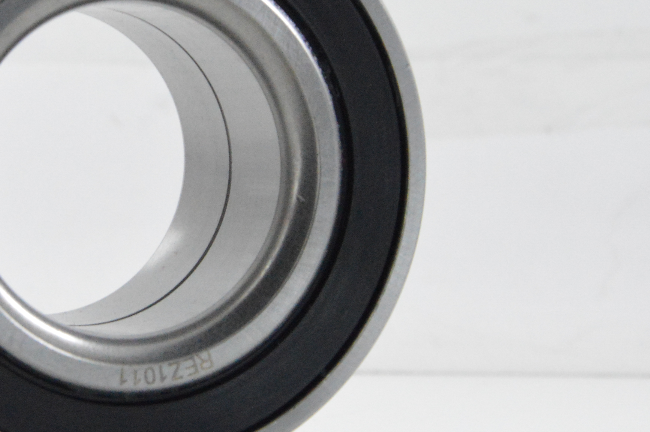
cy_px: 152
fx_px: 3608
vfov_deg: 6.9
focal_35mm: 200
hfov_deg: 10.3
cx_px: 90
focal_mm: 48
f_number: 8
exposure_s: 1/100
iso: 3200
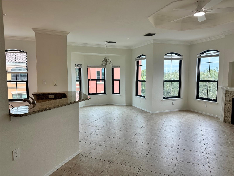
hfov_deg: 71.6
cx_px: 117
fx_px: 162
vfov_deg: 56.8
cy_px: 88
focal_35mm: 24
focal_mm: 6.86
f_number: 1.78
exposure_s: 1/163
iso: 80
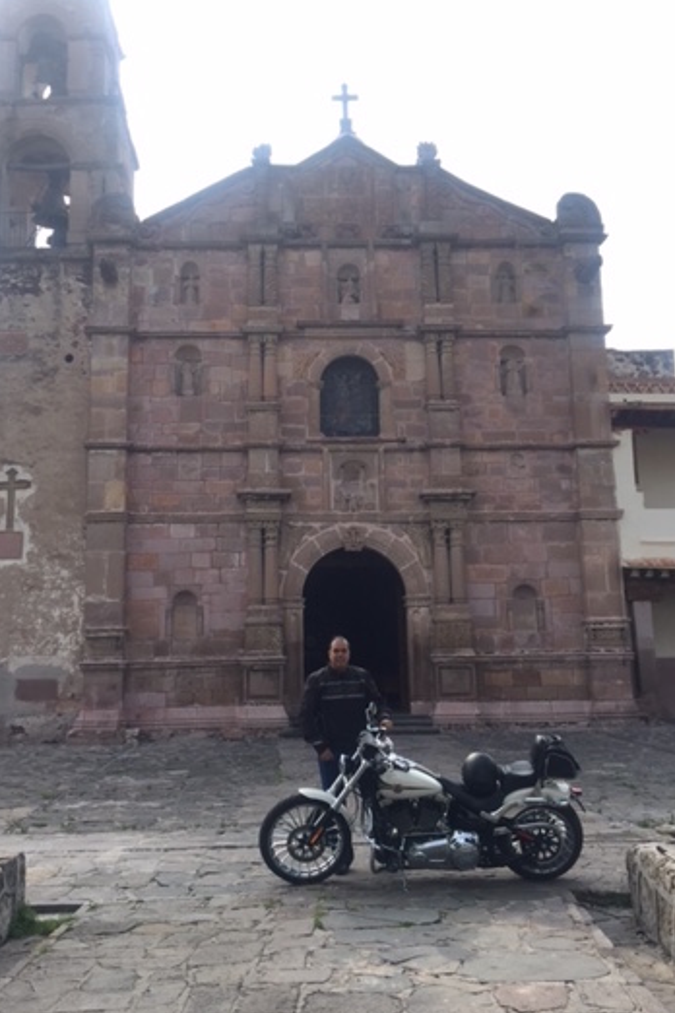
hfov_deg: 35.9
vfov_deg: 51.8
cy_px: 450
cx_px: 305
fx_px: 1041
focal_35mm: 37
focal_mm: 4.15
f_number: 2.2
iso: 32
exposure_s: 1/920
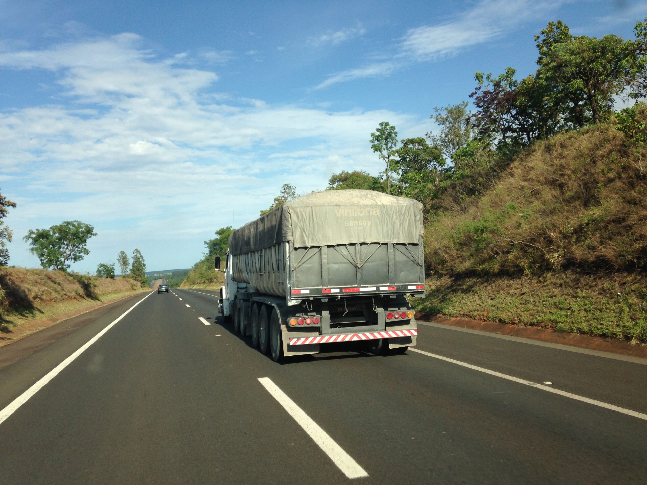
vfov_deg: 42.9
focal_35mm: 33
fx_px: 617
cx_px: 324
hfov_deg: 55.4
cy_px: 242
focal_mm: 4.12
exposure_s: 1/1355
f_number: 2.4
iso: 50
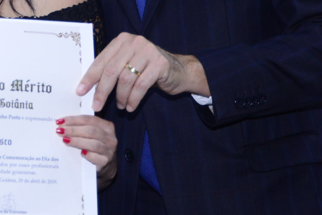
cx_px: -40
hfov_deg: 10.1
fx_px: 1807
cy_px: -35
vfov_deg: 6.8
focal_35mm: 202
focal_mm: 66
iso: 1600
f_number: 5.6
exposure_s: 1/80
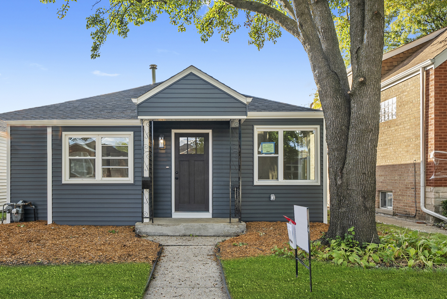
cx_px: 190
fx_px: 261
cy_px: 166
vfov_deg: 59.4
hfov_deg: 80.6
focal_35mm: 21
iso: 80
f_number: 5
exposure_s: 1/100
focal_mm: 17
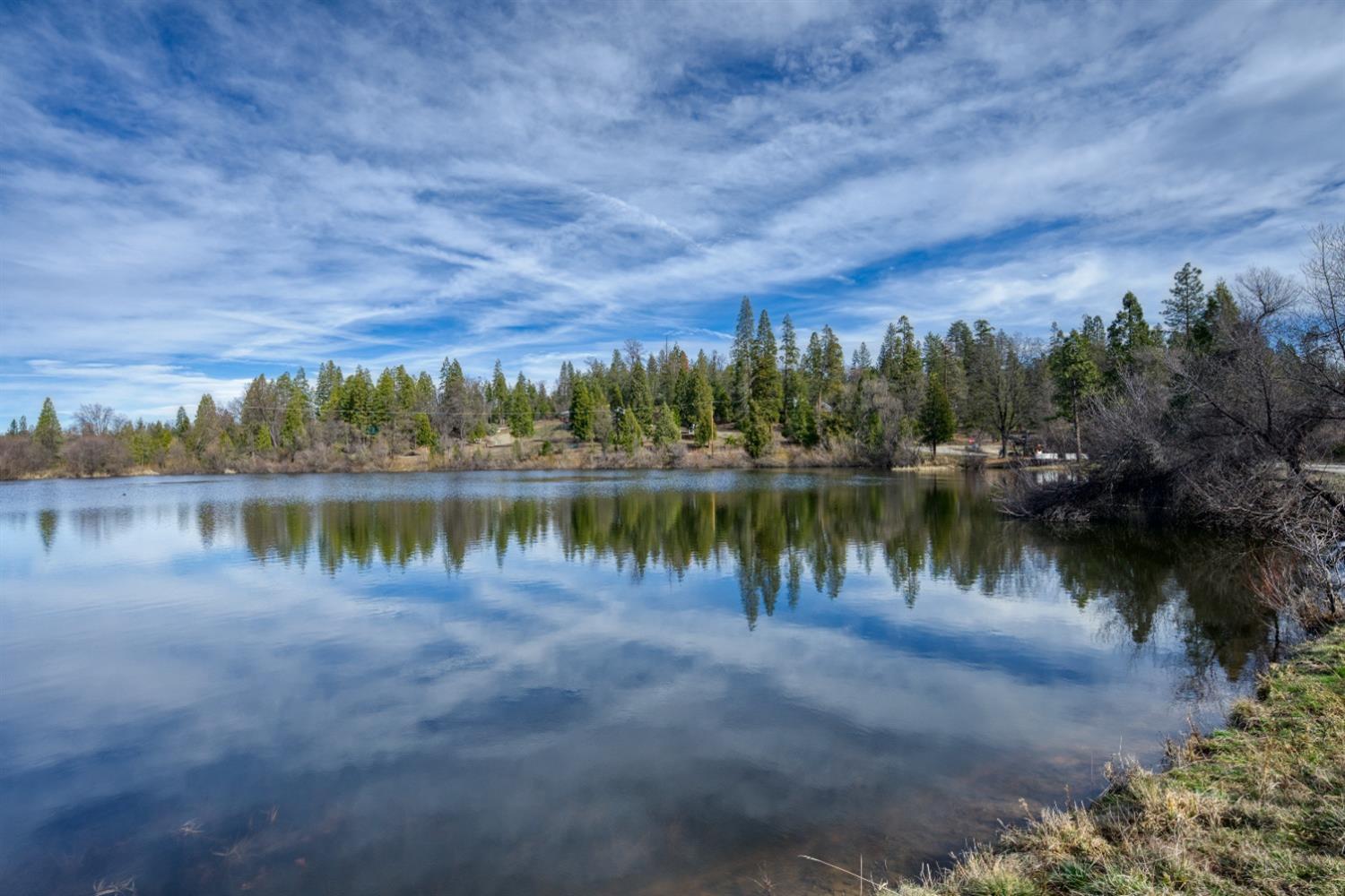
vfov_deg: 70.4
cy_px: 448
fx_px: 635
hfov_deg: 93.3
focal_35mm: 17
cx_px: 672
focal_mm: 17
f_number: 7.1
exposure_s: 1/640
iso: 640
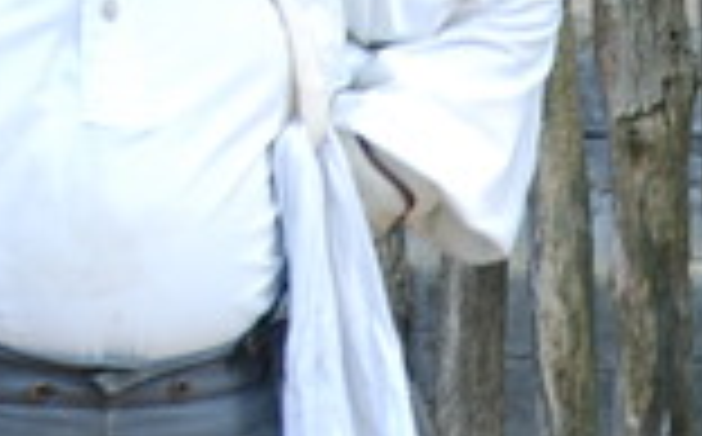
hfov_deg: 5.6
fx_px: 7126
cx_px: 952
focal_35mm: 373
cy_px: 699
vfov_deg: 3.5
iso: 180
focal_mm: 38
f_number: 5.6
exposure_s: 1/125
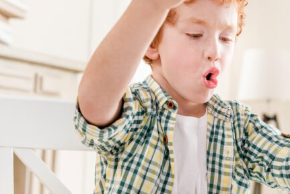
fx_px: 661
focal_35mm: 82
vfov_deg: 16.6
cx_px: 204
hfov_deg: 24.6
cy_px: 62
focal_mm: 46
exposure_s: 1/250
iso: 320
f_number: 4
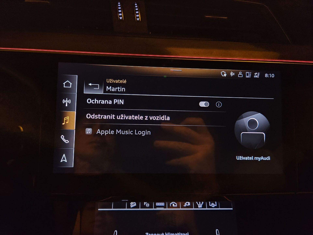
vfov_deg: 58.9
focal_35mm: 23
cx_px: 156
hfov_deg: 73.9
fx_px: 208
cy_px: 118
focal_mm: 5.4
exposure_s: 1/100
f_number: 1.8
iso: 800
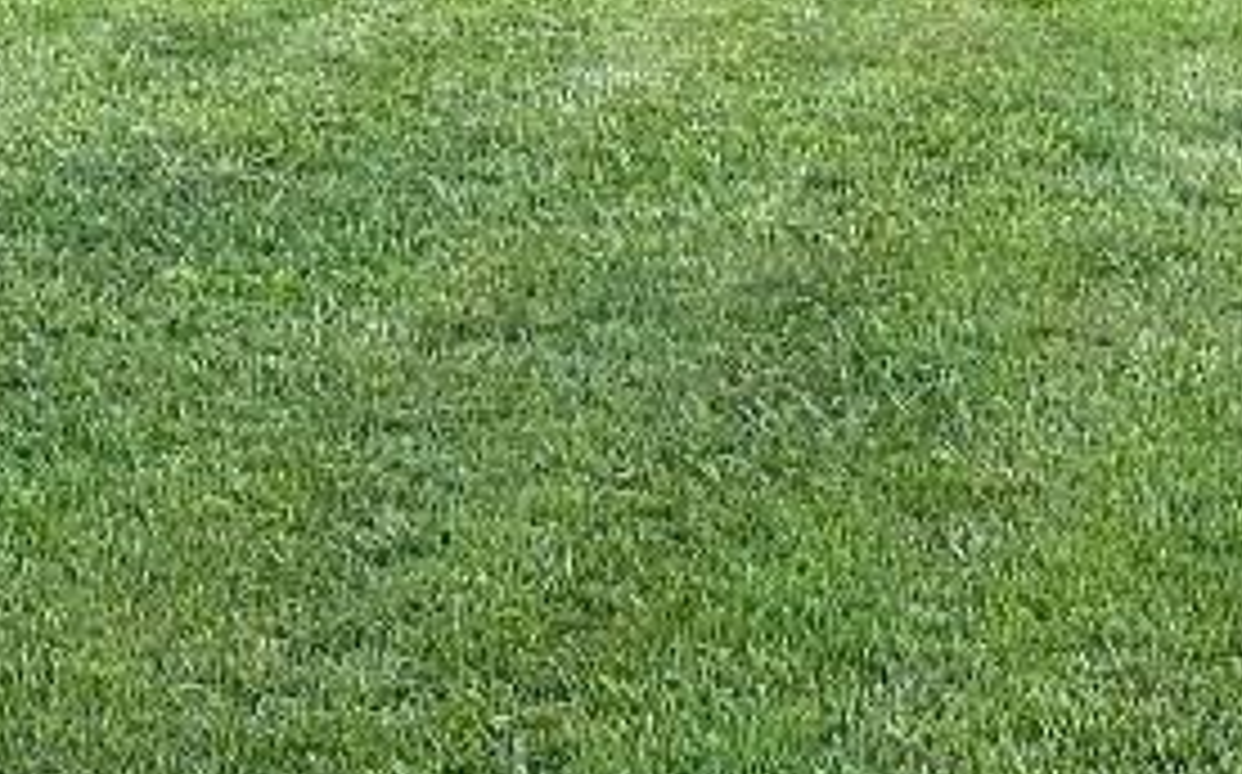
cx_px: 1264
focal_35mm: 166
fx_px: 5614
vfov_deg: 7.6
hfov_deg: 12.5
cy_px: -605
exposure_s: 1/230
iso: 64
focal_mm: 6.86
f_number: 1.78
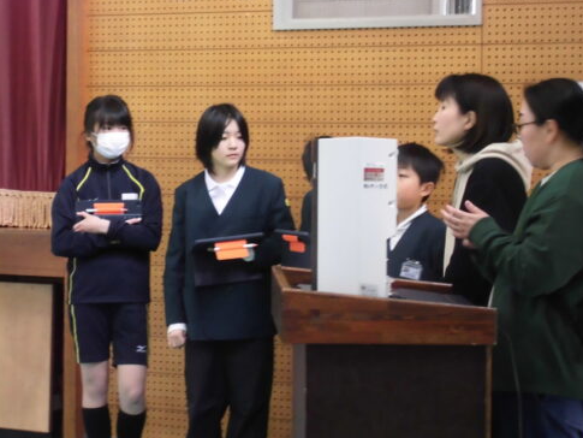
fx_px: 1701
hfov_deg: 19.4
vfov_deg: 14.7
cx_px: 293
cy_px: 222
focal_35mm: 101
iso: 400
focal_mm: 17.6
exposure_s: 1/25
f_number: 5.5
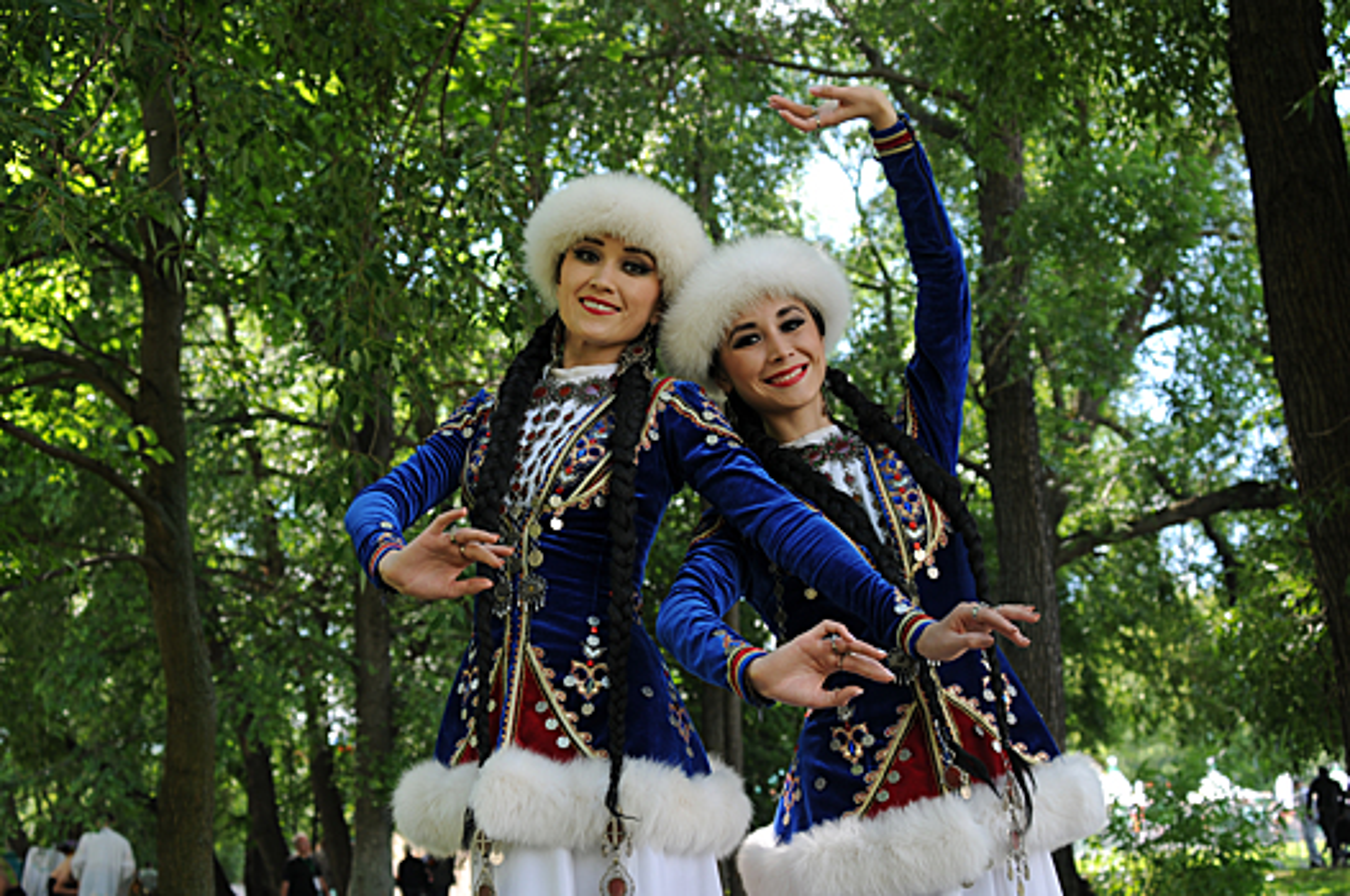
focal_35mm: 48
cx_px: 675
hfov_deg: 41.2
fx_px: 1798
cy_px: 448
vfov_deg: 28.0
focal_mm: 32
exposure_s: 1/100
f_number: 4.5
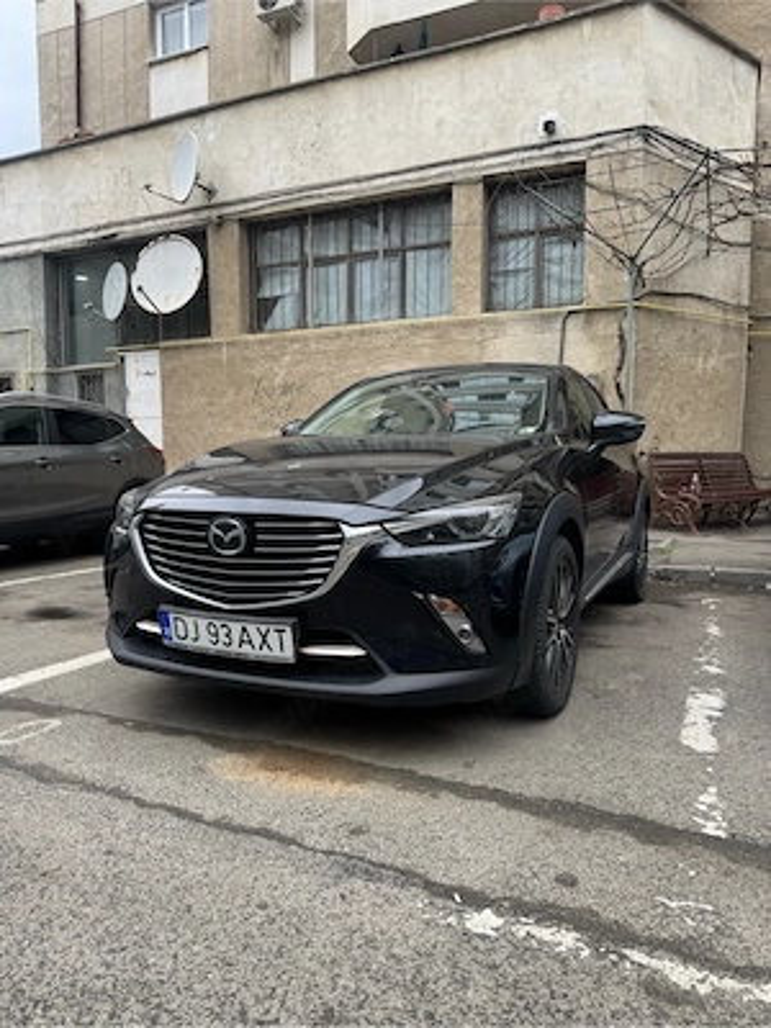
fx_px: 713
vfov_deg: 71.6
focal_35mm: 24
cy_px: 514
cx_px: 386
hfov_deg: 56.8
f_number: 1.78
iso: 64
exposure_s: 1/226
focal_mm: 6.76
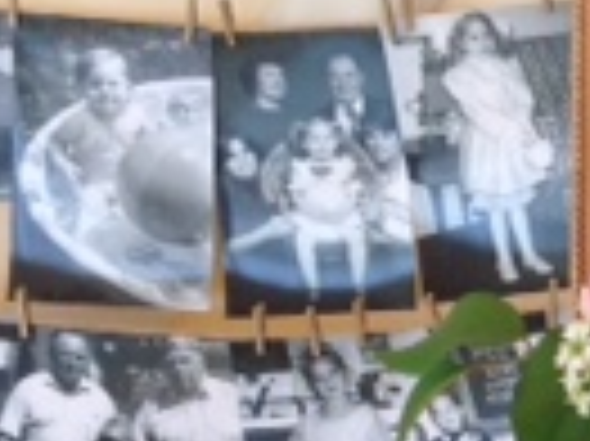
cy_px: 342
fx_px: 2742
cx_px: 1072
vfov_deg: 9.2
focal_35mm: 161
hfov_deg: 11.4
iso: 50
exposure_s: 1/120
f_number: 2.4
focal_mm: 4.12
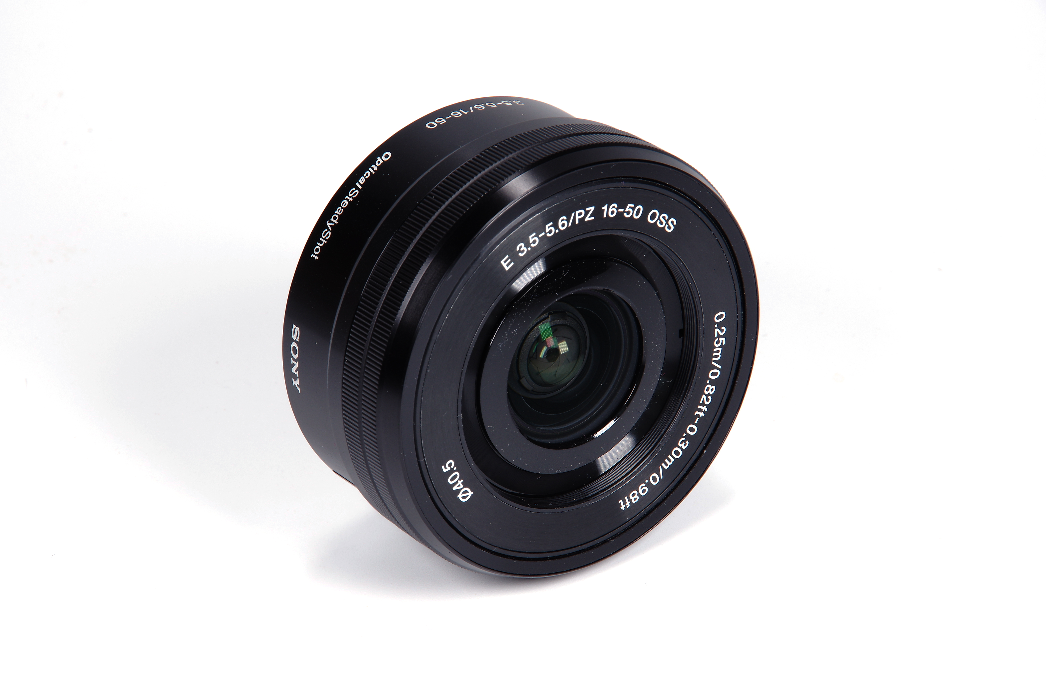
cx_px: 523
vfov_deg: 6.8
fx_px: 5864
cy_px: 348
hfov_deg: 10.2
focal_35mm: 202
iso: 100
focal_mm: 135
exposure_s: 1/6
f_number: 16
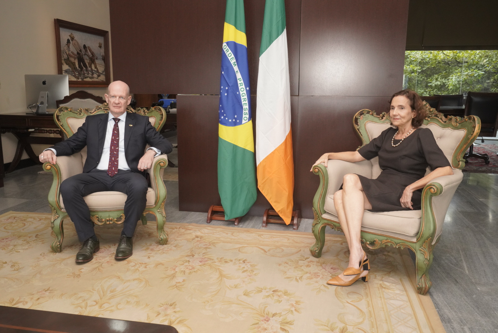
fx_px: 401
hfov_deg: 63.6
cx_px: 249
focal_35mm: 29
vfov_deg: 45.0
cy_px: 166
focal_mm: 29
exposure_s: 1/160
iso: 5000
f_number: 10
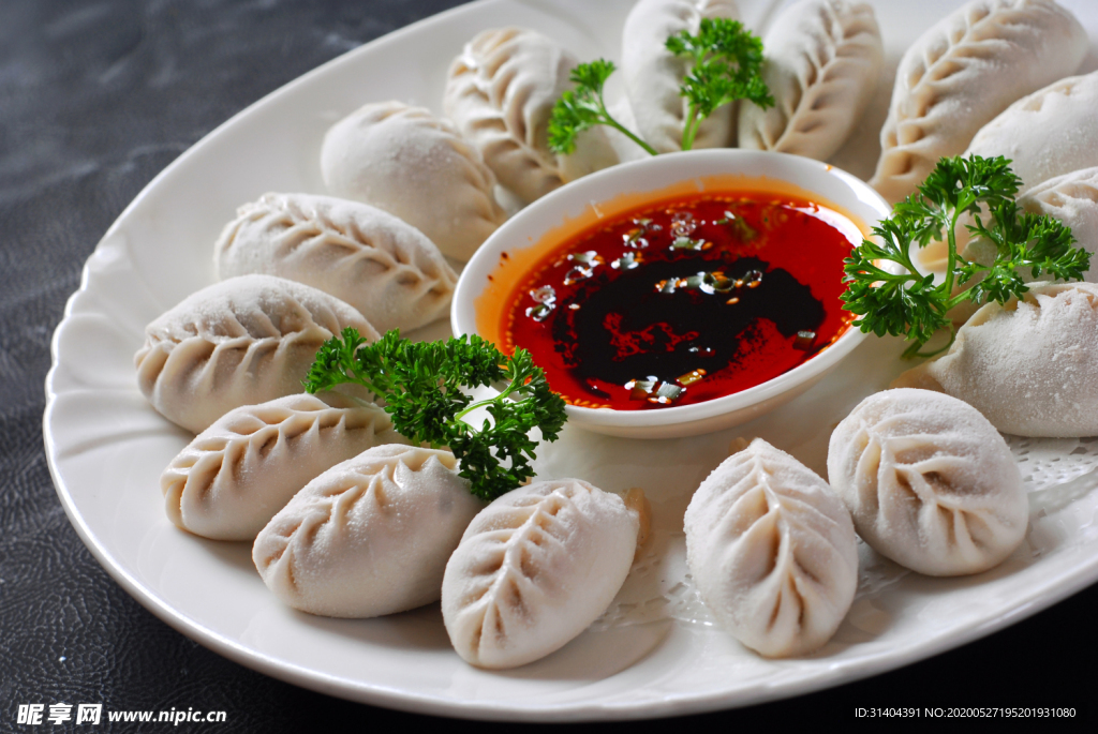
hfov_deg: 27.0
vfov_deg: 18.2
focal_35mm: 75
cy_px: 367
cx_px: 549
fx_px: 2290
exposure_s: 1/160
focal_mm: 50
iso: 125
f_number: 6.3
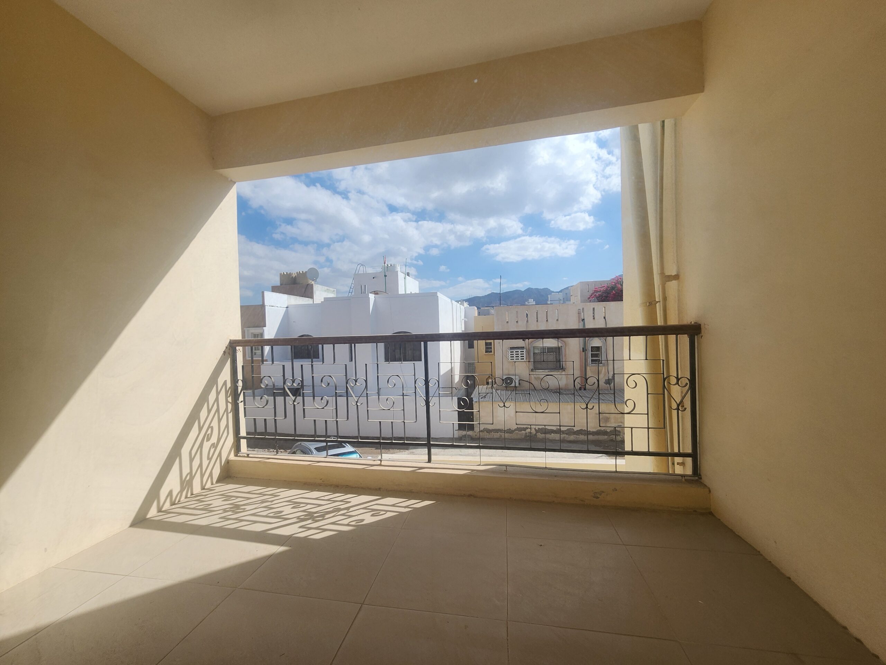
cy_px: 332
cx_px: 443
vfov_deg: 89.9
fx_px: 333
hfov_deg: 106.2
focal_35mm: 13
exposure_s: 1/2259
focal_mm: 2.2
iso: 50
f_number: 2.2
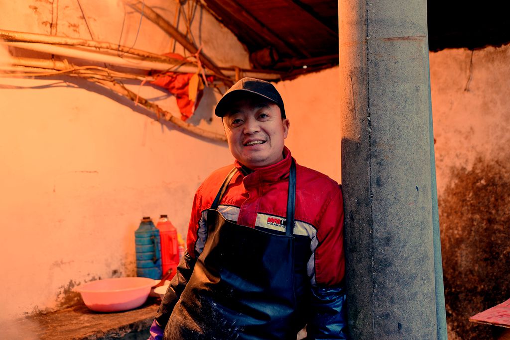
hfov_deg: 46.4
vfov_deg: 31.9
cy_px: 170
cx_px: 255
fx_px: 595
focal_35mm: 42
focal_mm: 42
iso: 1000
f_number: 4
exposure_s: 1/40
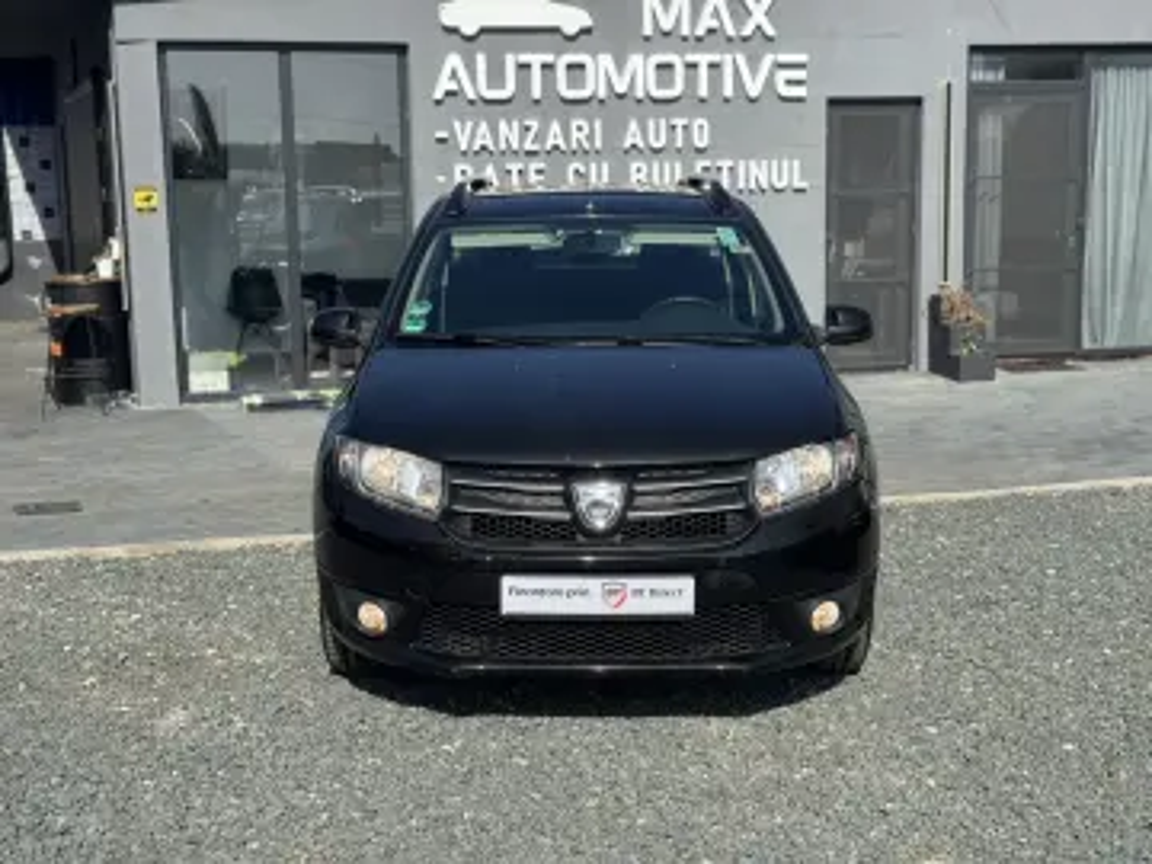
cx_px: 576
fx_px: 1597
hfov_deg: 39.7
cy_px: 432
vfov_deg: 30.3
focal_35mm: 48
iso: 64
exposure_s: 1/4310
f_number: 1.78
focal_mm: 6.76
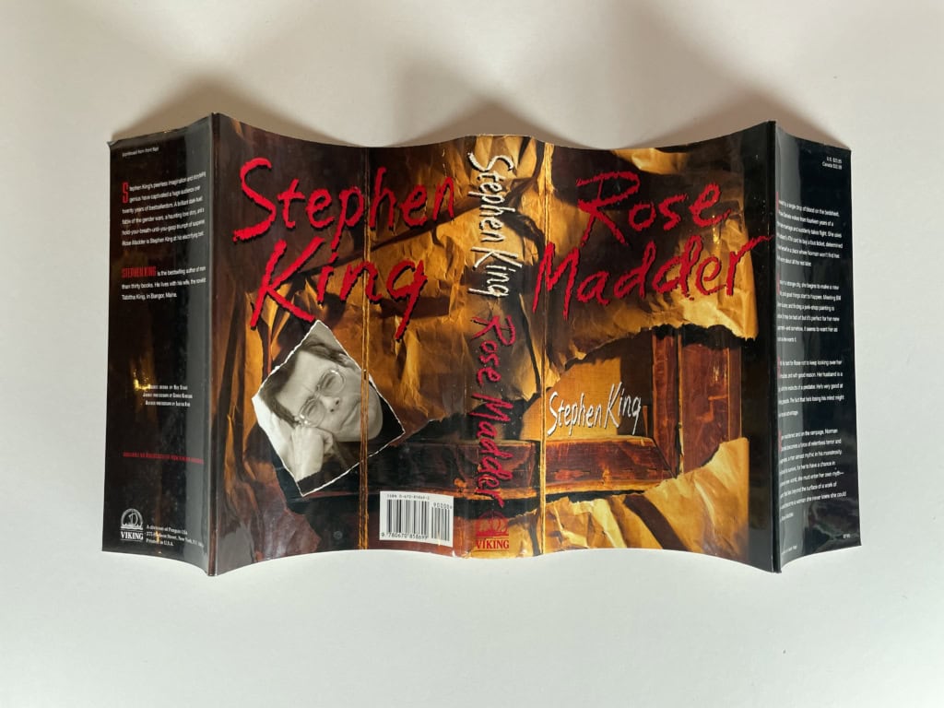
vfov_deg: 53.1
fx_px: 709
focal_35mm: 26
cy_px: 354
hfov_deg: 67.3
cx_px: 472
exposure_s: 1/121
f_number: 1.6
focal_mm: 4.2
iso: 125
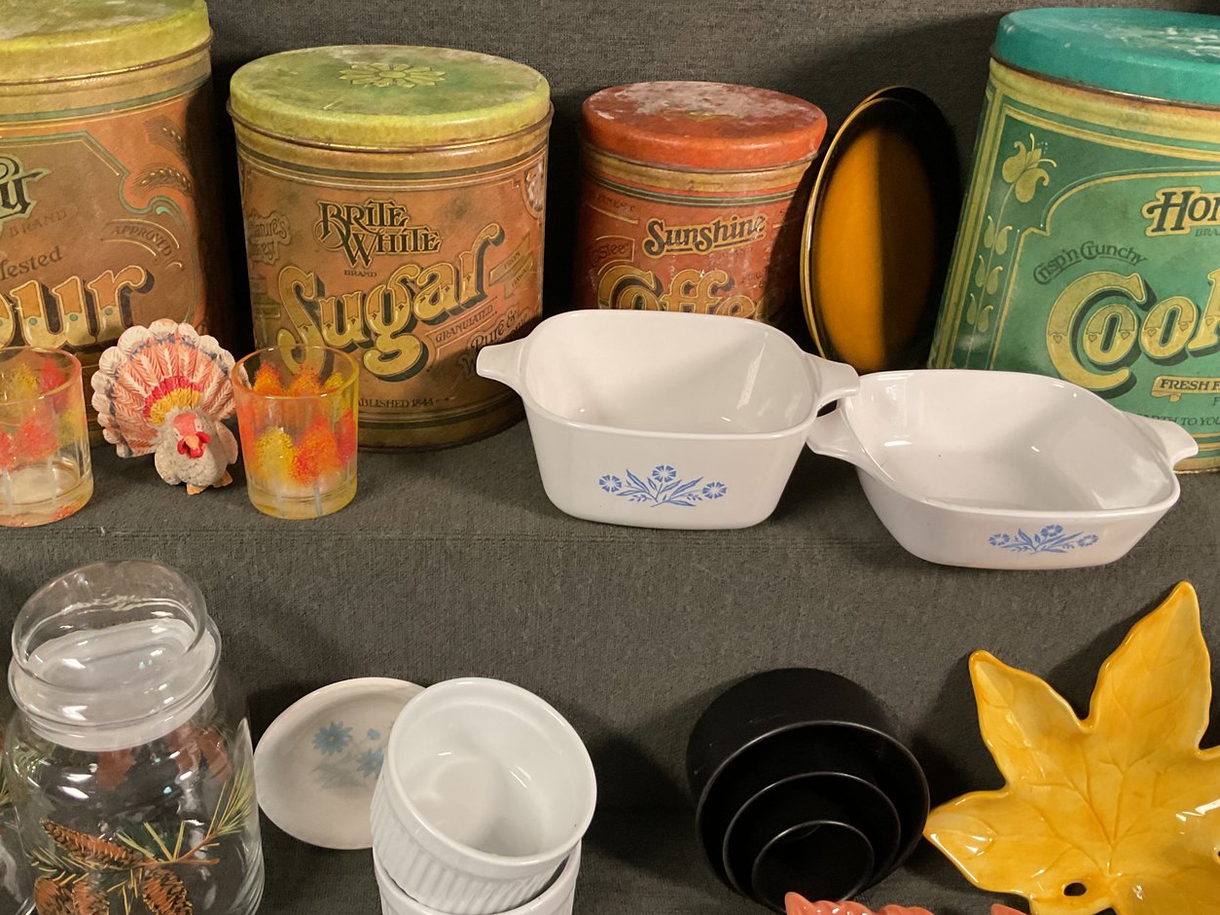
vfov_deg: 40.7
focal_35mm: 35
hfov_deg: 52.5
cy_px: 430
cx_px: 535
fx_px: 1233
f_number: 1.8
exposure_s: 1/50
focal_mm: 3
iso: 250
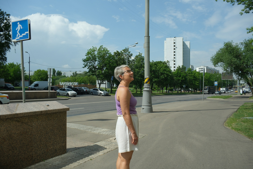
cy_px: 84
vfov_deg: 47.9
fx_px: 190
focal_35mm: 27
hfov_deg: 67.4
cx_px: 126
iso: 160
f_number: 8
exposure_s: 1/350
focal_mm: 18
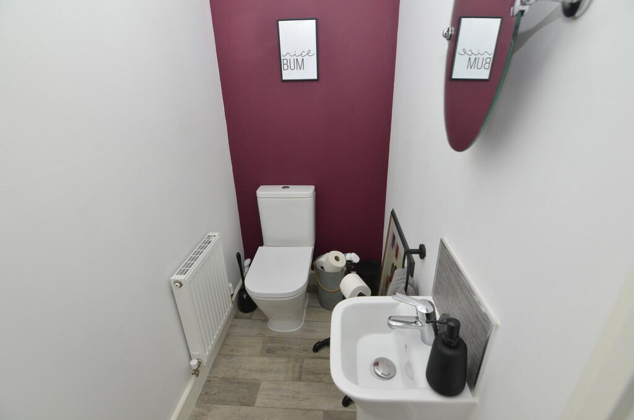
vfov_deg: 71.8
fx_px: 290
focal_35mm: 16
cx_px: 317
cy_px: 210
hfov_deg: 95.1
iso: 800
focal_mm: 11
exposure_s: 1/60
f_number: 5.6
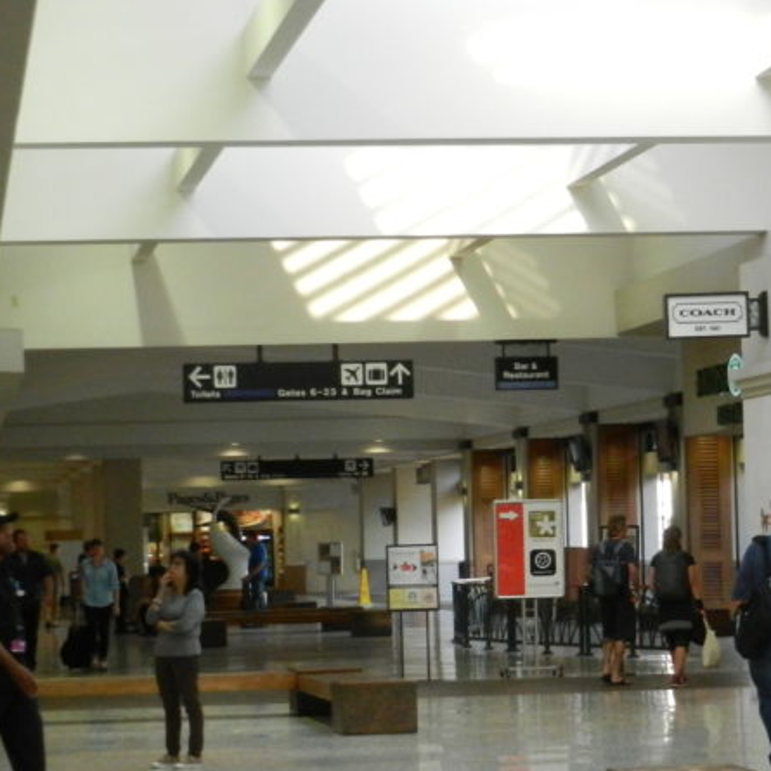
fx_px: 3074
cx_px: 454
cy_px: 594
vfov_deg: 14.2
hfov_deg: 14.3
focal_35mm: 122
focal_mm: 10.9
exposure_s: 1/100
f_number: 4.5
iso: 640
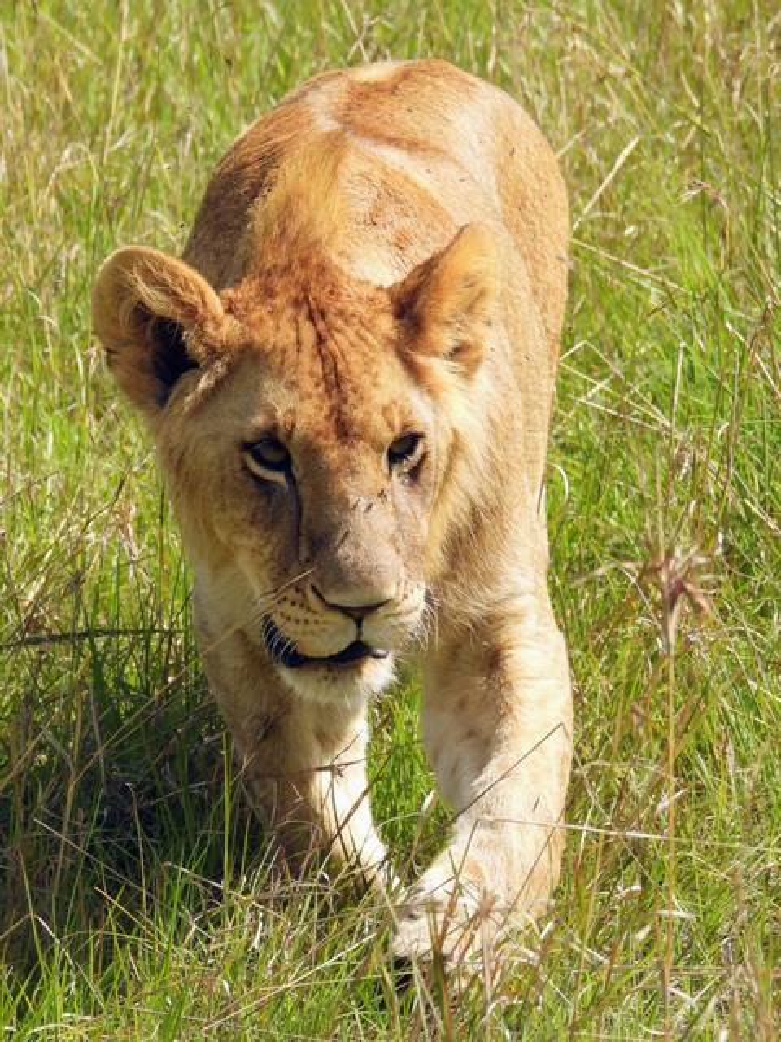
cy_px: 521
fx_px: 12033
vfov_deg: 5.0
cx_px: 390
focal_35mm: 400
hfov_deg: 3.7
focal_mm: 71.9
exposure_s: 1/1250
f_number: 5
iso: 360
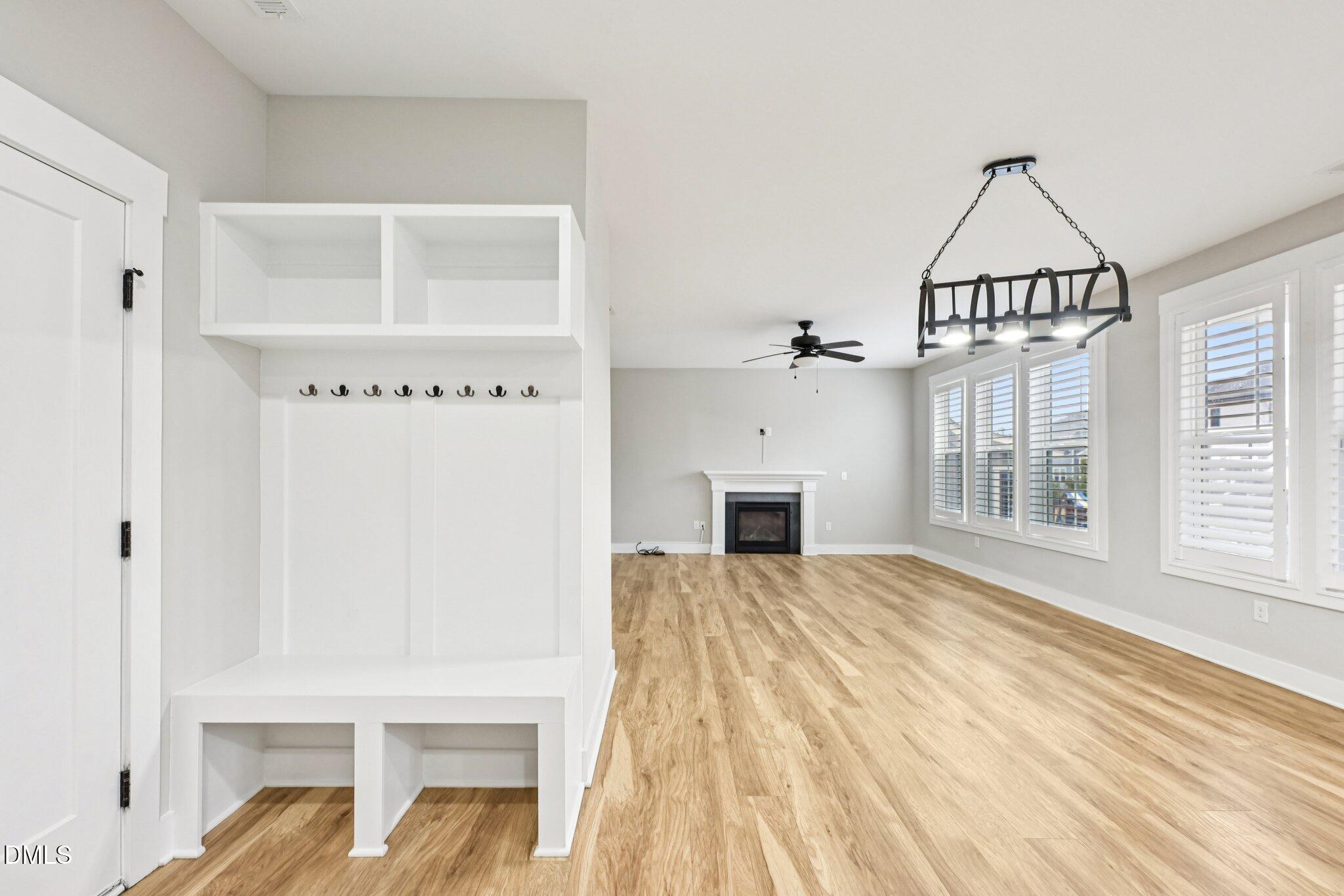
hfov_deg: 104.3
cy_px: 448
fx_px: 523
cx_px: 672
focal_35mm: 14
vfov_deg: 81.2
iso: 400
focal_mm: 14
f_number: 8
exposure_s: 1/25
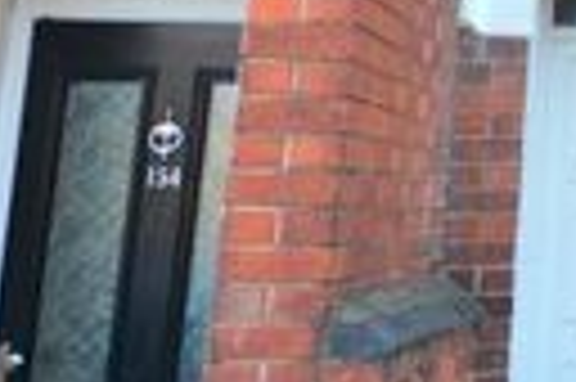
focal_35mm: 82
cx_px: 1166
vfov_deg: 16.0
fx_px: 1310
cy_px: -63
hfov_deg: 17.4
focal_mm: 10
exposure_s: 1/80
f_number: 4.5
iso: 100
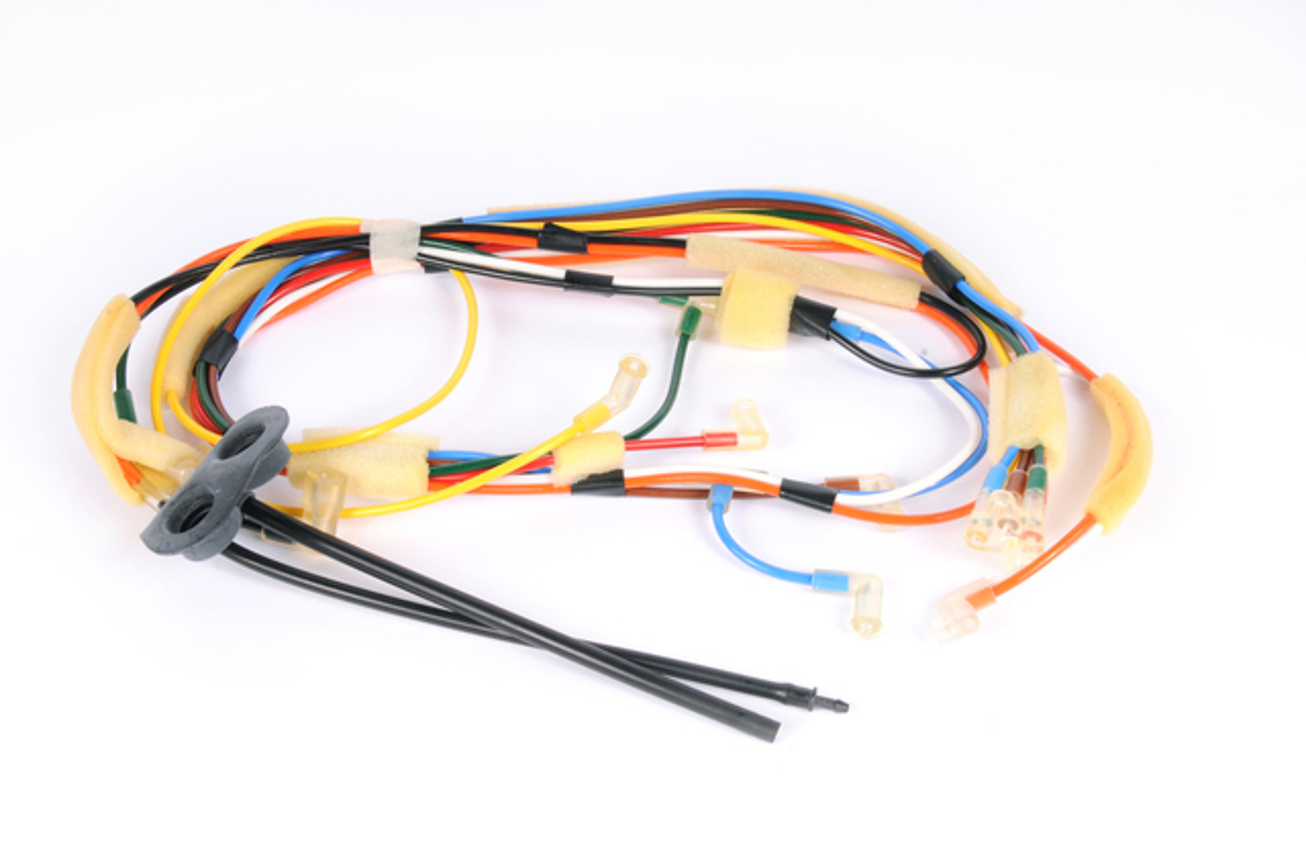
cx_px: 653
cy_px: 434
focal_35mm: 63
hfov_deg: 31.9
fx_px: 2283
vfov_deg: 21.5
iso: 320
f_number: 25
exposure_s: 1/200
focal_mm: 42
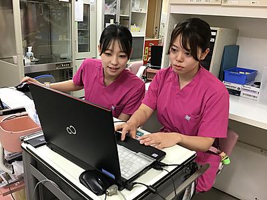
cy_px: 100
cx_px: 134
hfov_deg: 58.4
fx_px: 239
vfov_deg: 45.4
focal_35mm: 31
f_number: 2.4
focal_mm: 3.3
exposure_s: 1/30
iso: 100
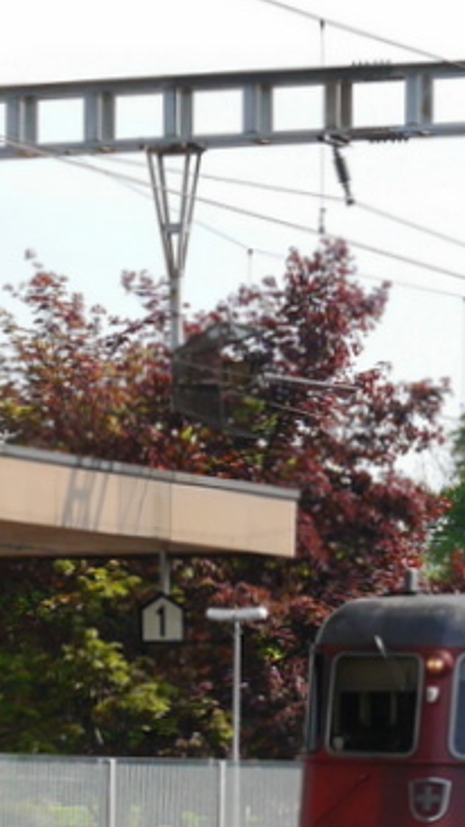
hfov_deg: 7.9
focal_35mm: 149
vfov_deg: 14.3
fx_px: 3265
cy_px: 735
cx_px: 849
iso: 160
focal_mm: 25
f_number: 7.1
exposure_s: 1/250
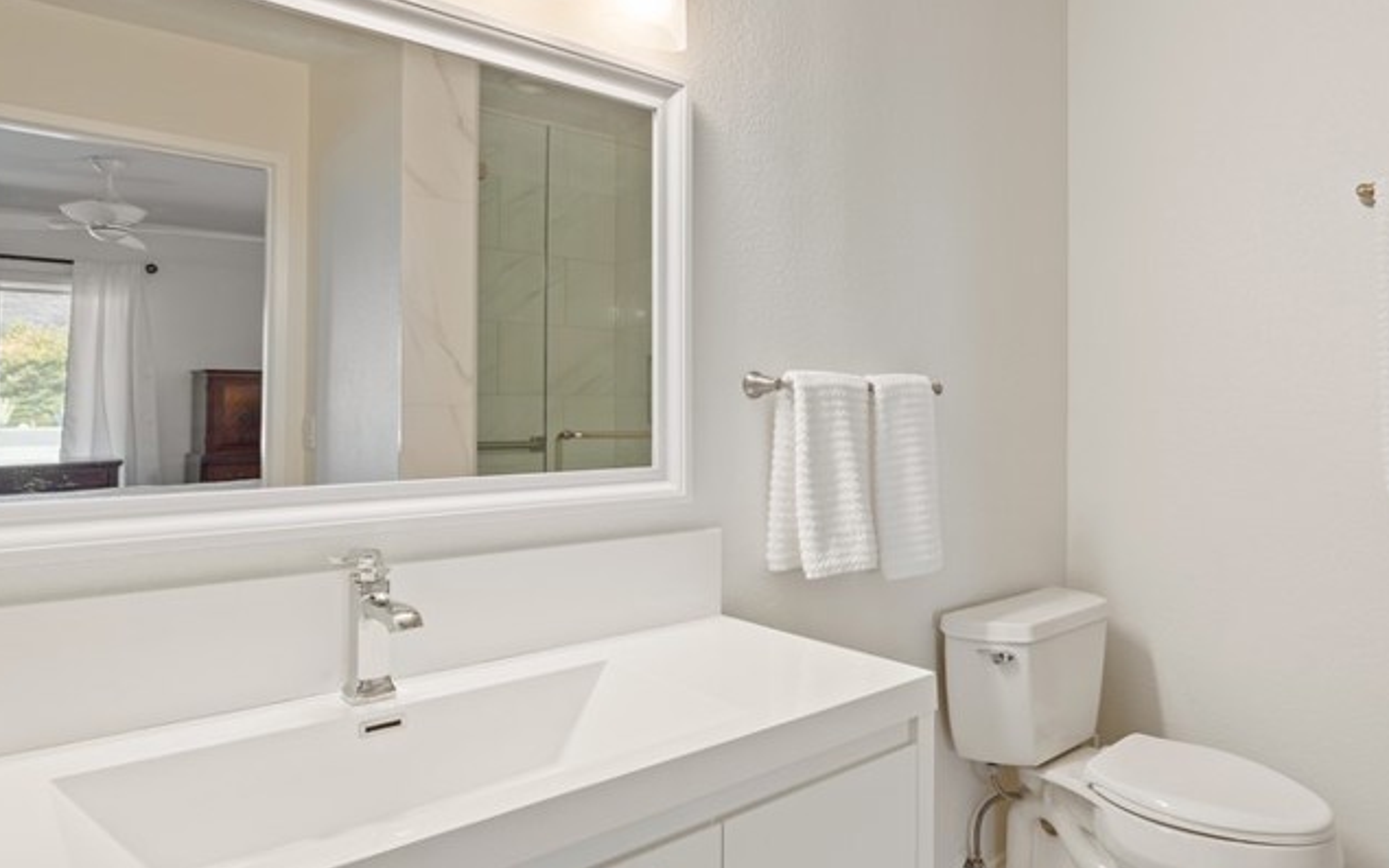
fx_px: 871
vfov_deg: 53.0
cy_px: 425
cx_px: 862
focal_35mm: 23
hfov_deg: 75.9
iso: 200
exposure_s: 1/4
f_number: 8
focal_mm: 14
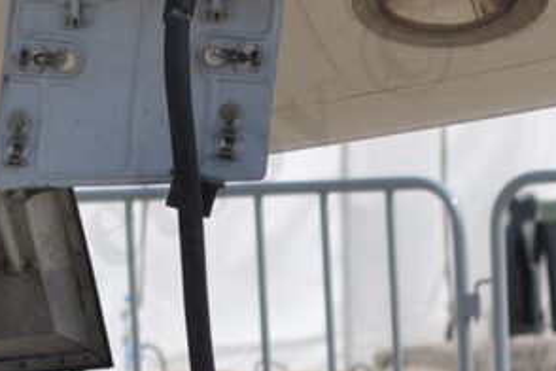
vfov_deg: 1.0
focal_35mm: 1368
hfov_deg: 1.5
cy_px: 469
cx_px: -329
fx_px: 21126
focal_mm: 210
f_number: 8
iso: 200
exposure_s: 1/800
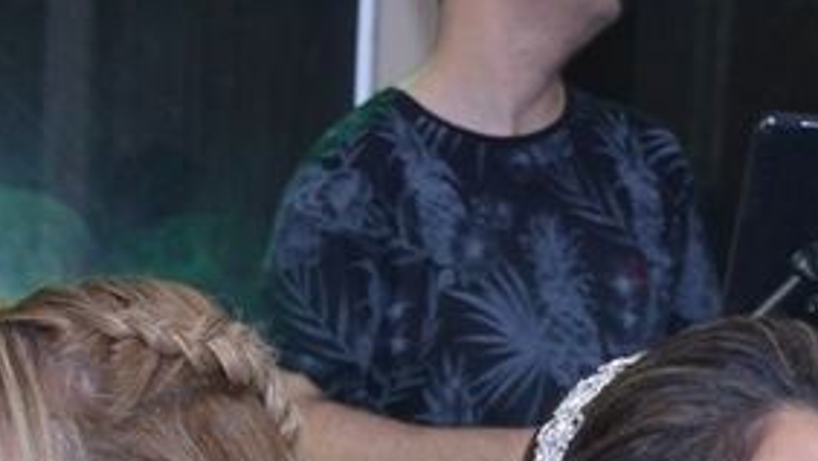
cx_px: -165
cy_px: 993
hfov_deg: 9.9
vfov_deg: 5.5
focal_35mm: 214
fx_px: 4644
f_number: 5
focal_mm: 48
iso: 2200
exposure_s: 1/80
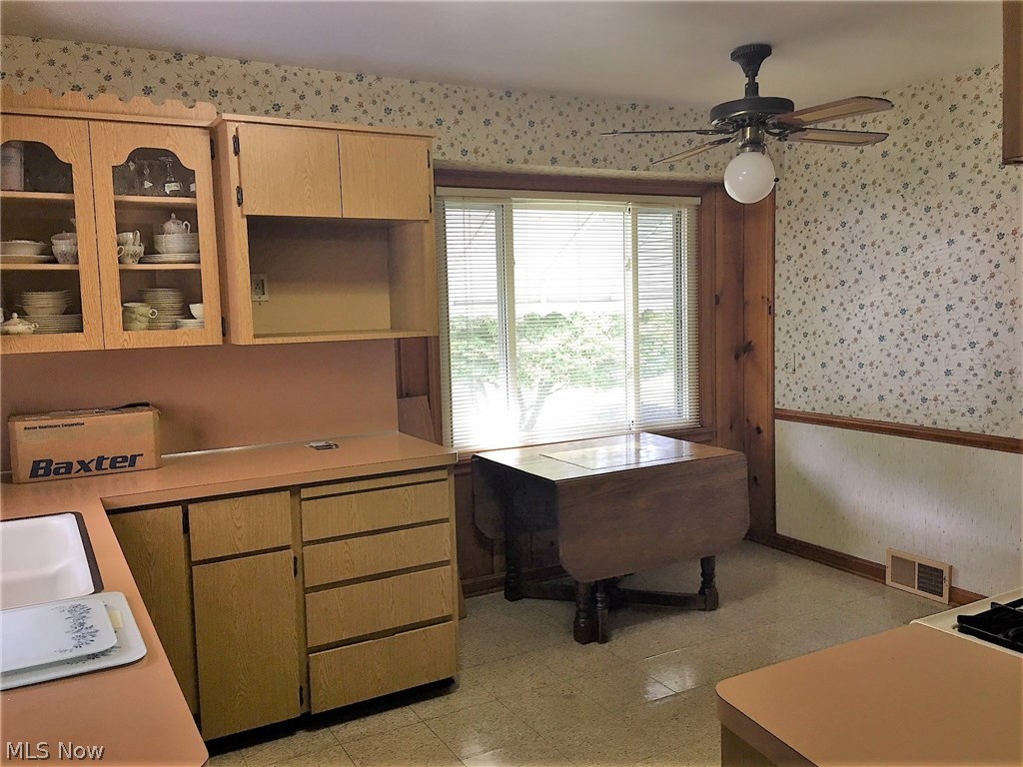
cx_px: 512
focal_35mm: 29
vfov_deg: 48.2
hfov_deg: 61.7
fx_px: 857
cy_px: 384
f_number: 2.2
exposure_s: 1/15
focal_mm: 4.15
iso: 40
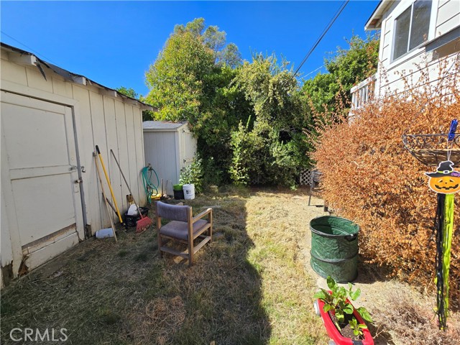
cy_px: 172
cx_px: 230
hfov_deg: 106.2
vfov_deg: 89.9
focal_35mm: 13
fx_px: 173
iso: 50
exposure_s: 1/1311
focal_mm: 2.2
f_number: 2.2
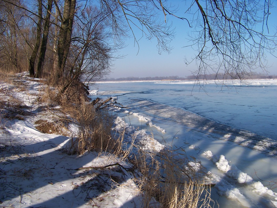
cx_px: 138
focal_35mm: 36
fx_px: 288
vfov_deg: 39.7
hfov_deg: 51.4
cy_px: 104
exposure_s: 1/800
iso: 64
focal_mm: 5.85
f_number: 4
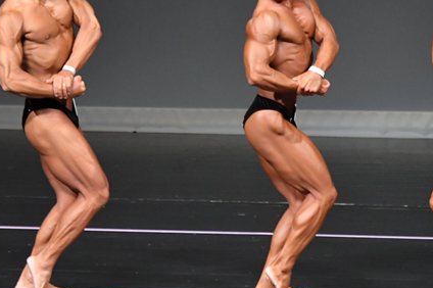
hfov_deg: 3.6
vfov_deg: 2.4
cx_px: 257
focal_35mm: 576
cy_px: 116
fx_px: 6922
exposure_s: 1/400
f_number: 5.6
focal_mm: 210
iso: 5000
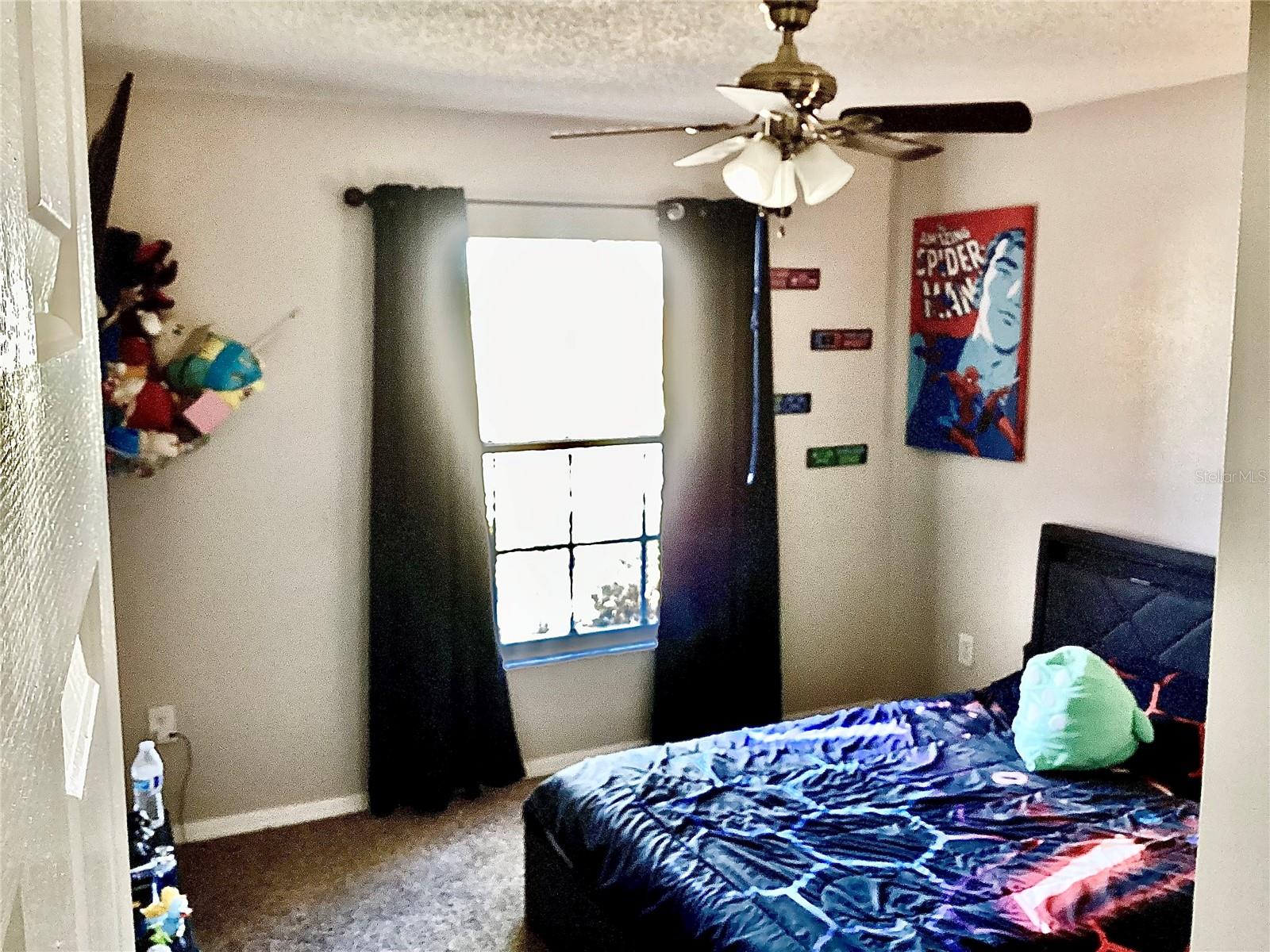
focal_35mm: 31
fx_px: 1137
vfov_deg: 45.4
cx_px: 635
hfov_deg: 58.4
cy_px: 476
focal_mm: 3.3
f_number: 2.4
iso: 250
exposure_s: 1/60
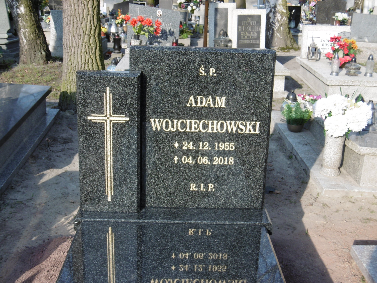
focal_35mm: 51
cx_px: 188
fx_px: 555
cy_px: 142
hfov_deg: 37.5
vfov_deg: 28.6
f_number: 4
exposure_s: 1/250
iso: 100
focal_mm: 9.2
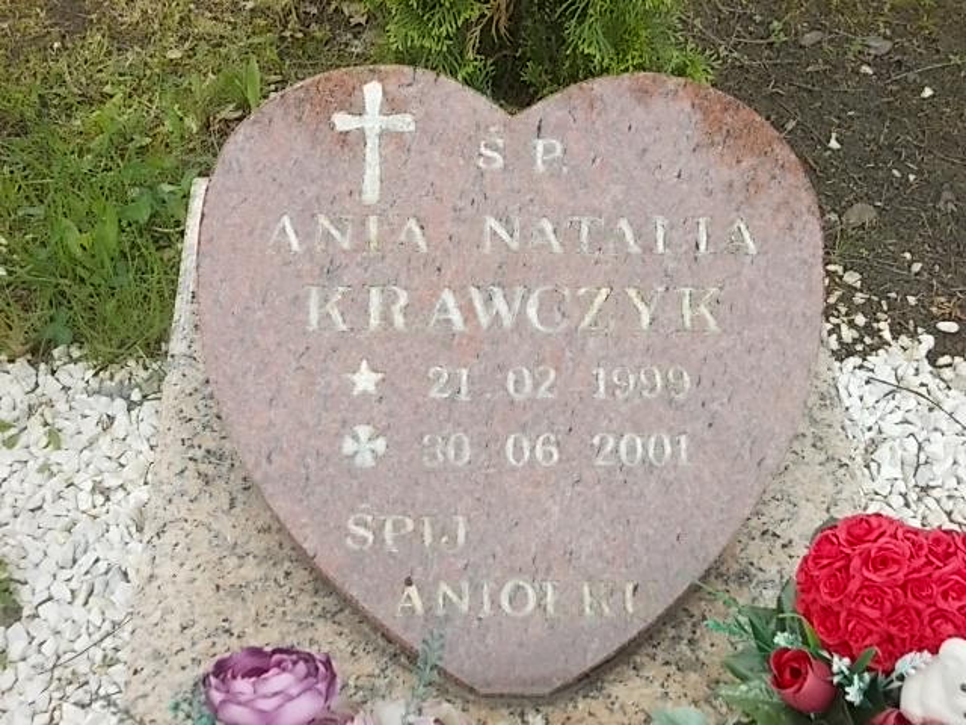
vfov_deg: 24.4
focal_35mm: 60
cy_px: 362
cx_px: 483
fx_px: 1674
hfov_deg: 32.2
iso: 80
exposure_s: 1/160
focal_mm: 8.5
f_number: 4
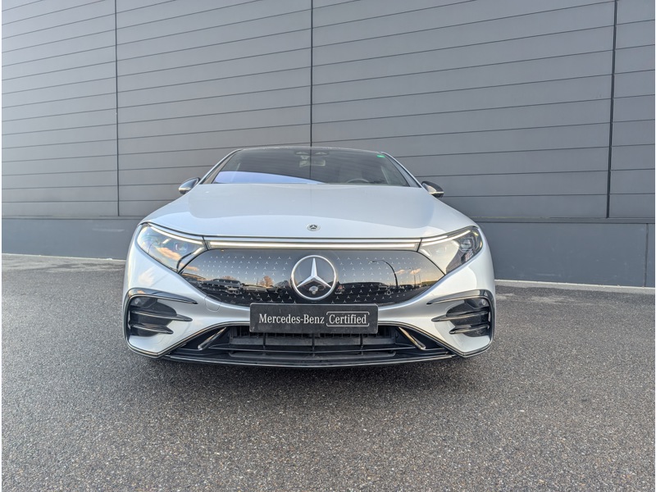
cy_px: 246
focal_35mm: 24
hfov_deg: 71.6
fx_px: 455
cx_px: 328
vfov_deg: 56.8
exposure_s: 1/407
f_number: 1.68
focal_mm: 6.9
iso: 47
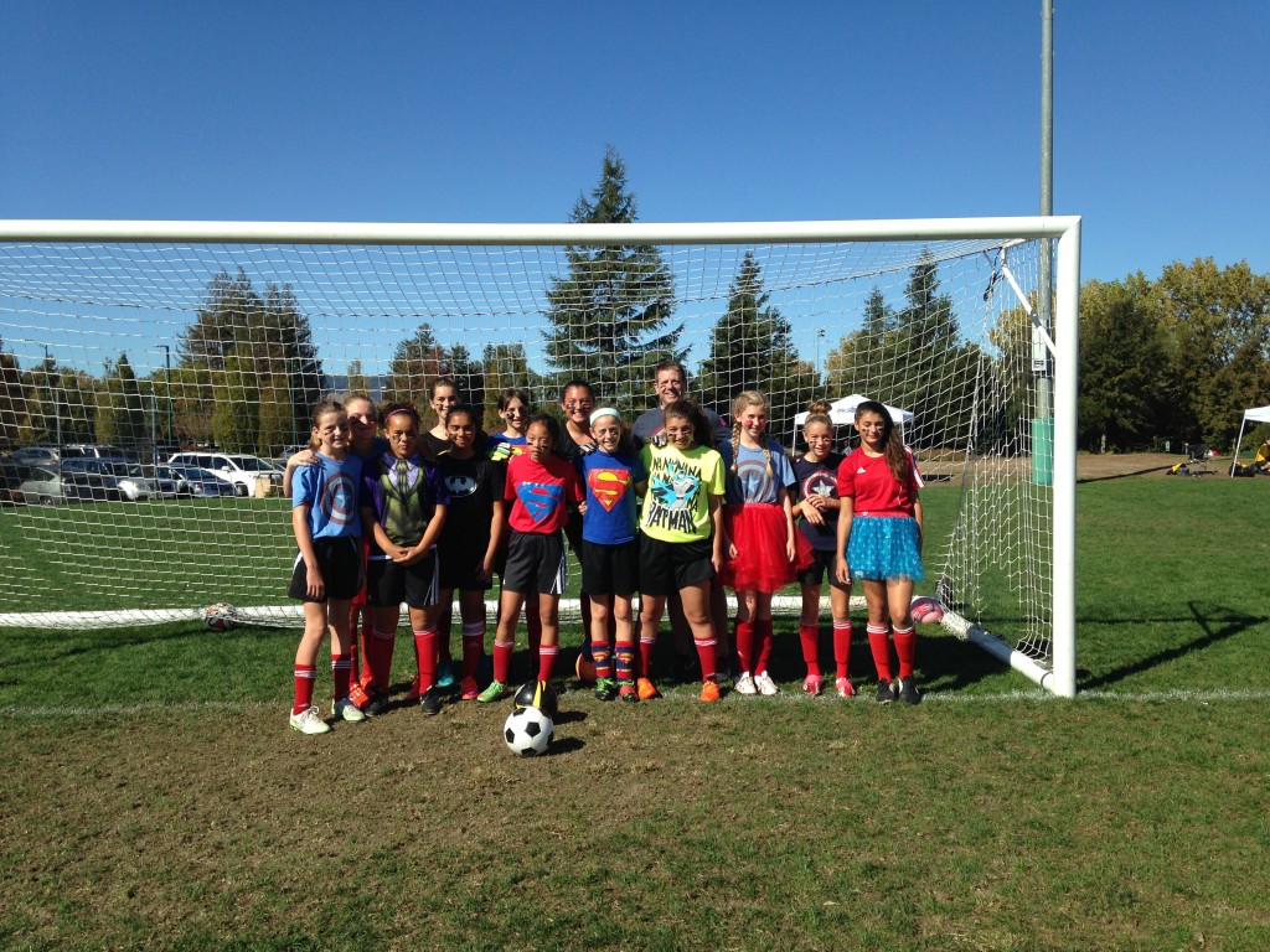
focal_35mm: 33
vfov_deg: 42.9
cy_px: 476
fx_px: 1211
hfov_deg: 55.4
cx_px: 635
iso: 50
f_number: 2.4
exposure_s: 1/1642
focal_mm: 4.12
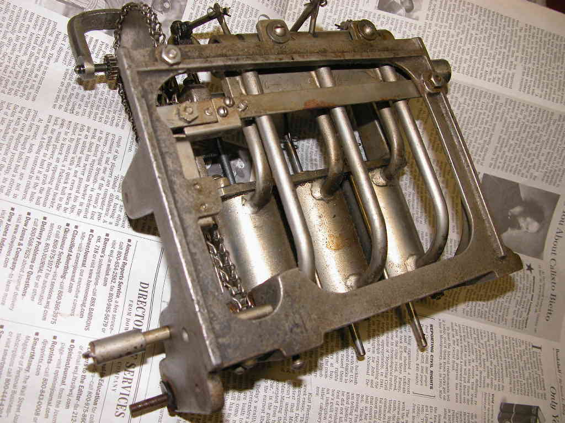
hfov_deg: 52.6
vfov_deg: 40.7
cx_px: 282
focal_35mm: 35
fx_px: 571
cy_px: 212
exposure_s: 1/60
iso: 100
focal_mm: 8.9
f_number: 2.8
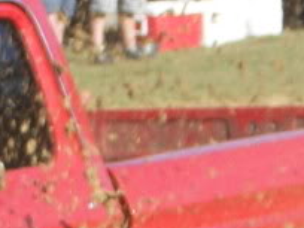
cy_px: 322
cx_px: -49
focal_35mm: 537
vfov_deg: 2.8
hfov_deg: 3.7
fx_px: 4716
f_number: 3.2
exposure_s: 1/400
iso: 50
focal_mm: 17.8
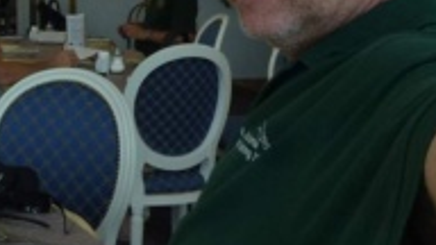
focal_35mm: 68
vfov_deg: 17.5
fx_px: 786
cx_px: 30
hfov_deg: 29.5
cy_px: 24
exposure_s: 1/160
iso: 100
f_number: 4
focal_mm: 4.3
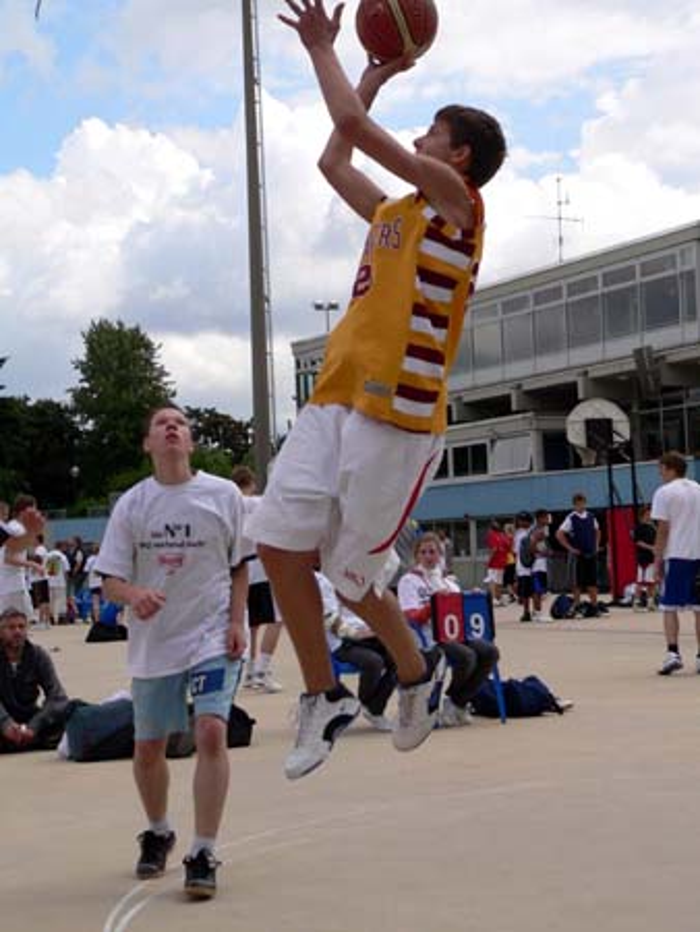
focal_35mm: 65
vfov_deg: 29.8
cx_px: 350
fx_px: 1751
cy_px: 466
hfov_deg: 22.6
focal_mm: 10.9
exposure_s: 1/640
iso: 80
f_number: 4
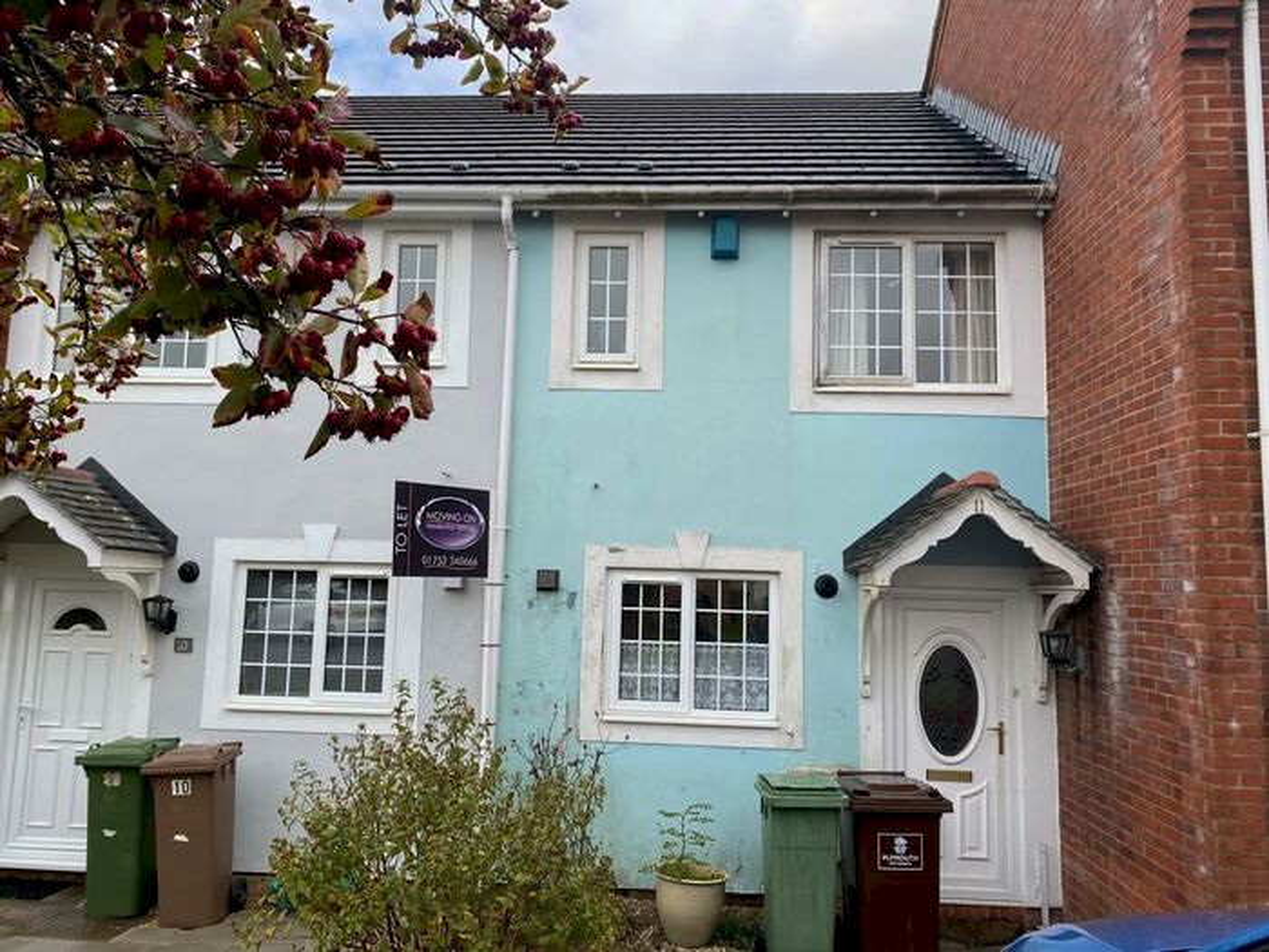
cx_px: 634
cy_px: 476
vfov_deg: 53.1
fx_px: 953
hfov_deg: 67.3
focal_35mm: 26
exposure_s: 1/579
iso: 32
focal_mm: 4.25
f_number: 1.8
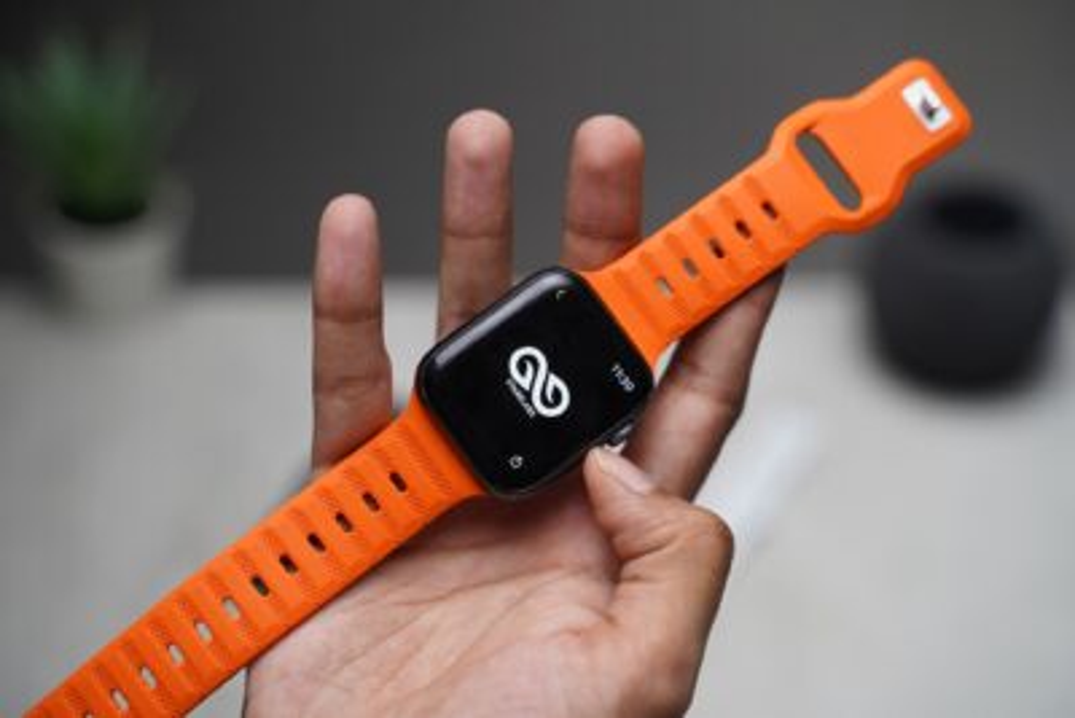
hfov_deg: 31.4
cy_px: 359
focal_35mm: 64
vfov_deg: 21.3
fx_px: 1912
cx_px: 538
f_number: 4
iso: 640
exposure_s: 1/80
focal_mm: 64
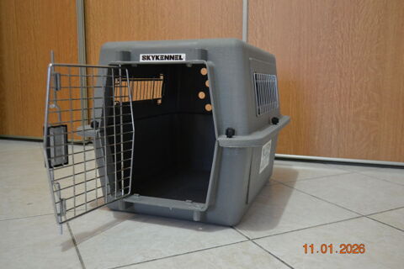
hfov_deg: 57.2
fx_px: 370
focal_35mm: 33
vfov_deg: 40.0
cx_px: 202
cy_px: 134
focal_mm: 22
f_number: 4
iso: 1250
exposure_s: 1/15
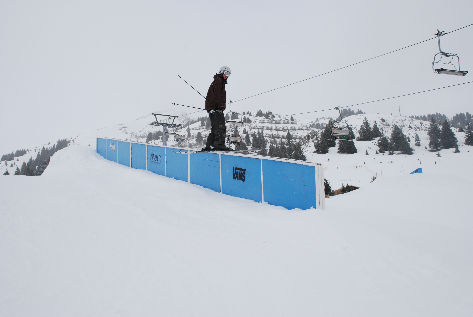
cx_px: 236
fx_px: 552
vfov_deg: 32.0
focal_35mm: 42
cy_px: 158
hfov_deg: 46.3
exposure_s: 1/400
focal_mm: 28
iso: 250
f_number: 10
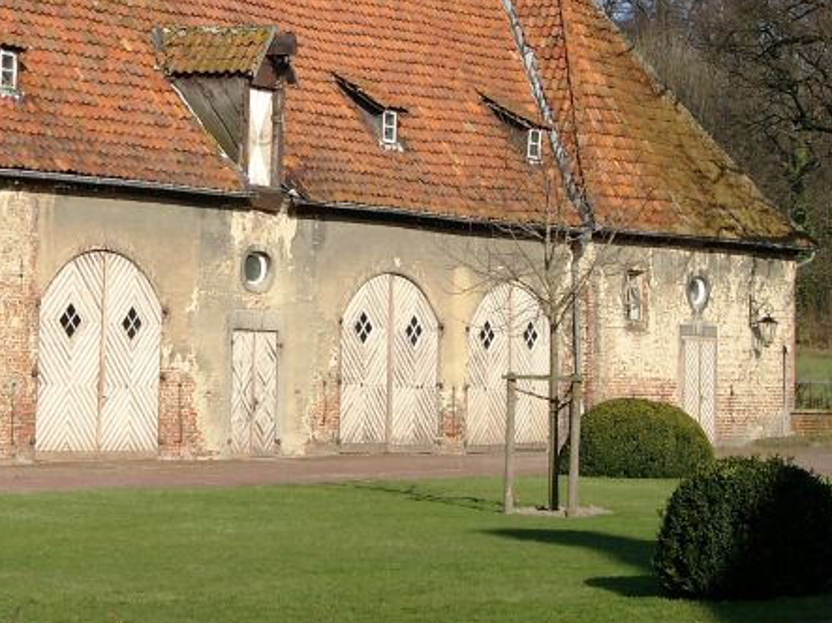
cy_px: 133
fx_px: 3556
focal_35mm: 148
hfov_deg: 13.3
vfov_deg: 10.0
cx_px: 250
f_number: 4
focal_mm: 16.97
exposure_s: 1/647
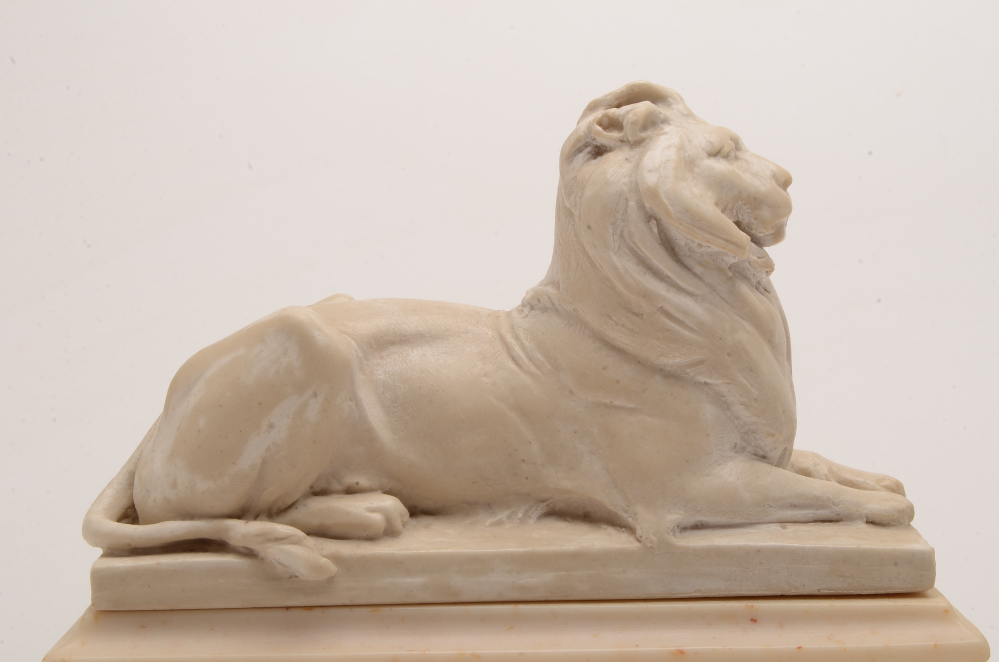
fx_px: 1994
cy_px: 331
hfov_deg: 28.1
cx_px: 500
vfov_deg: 18.8
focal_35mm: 72
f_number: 32
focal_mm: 48
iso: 100
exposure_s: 1/160
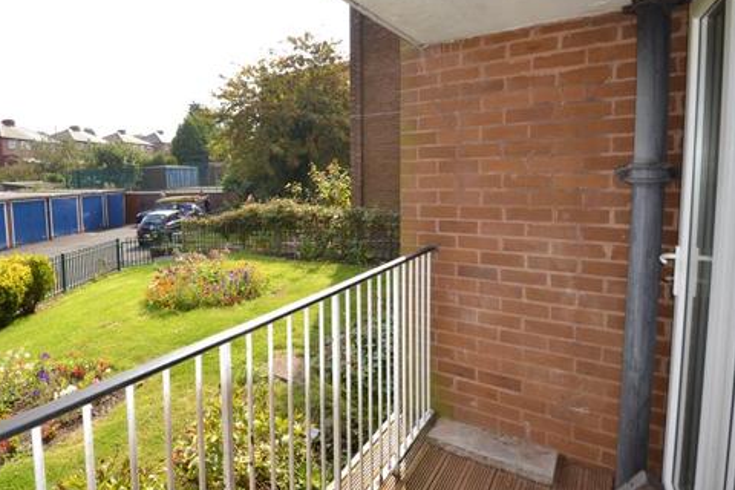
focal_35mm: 20
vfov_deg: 61.6
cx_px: 270
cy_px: 207
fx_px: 408
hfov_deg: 82.2
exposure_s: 1/200
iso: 100
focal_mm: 10
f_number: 5
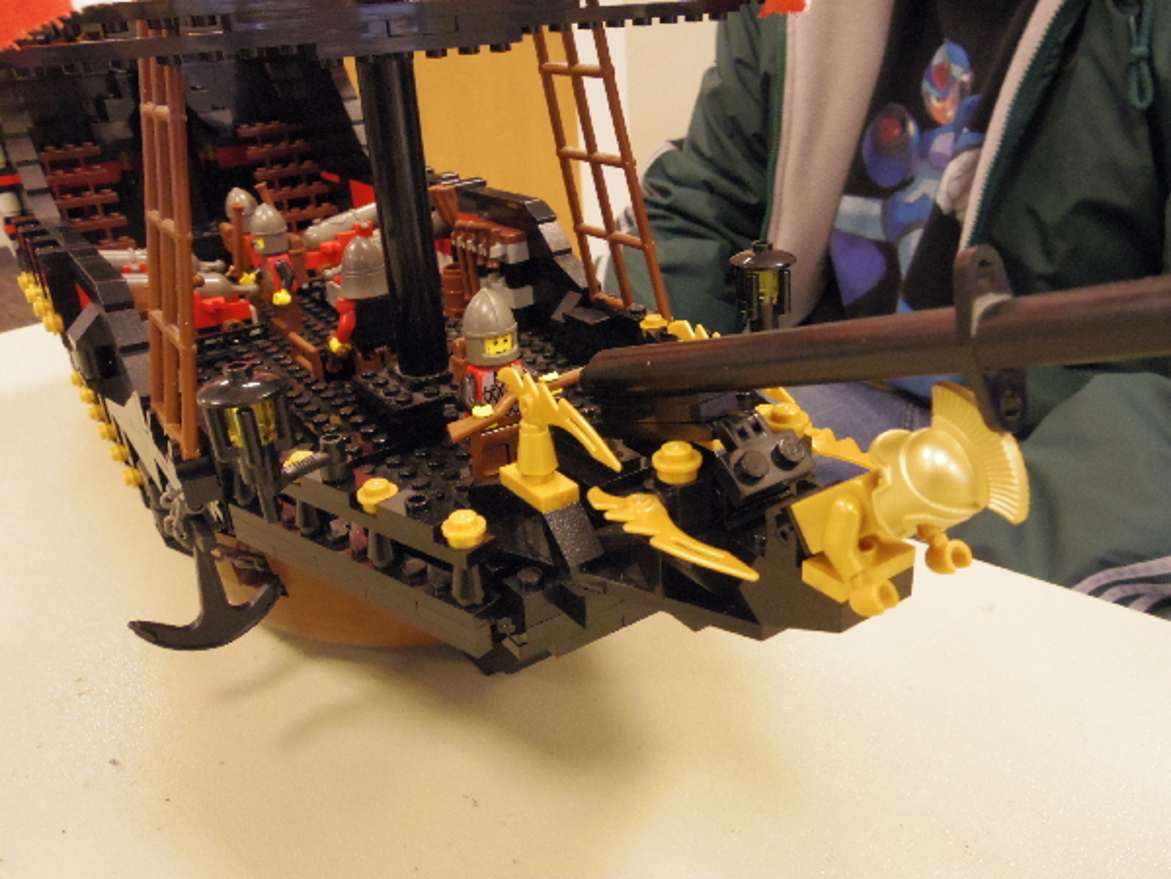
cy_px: 440
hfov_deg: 65.3
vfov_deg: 51.4
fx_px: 913
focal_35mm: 27
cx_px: 586
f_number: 4.5
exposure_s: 1/50
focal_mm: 5
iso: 1600
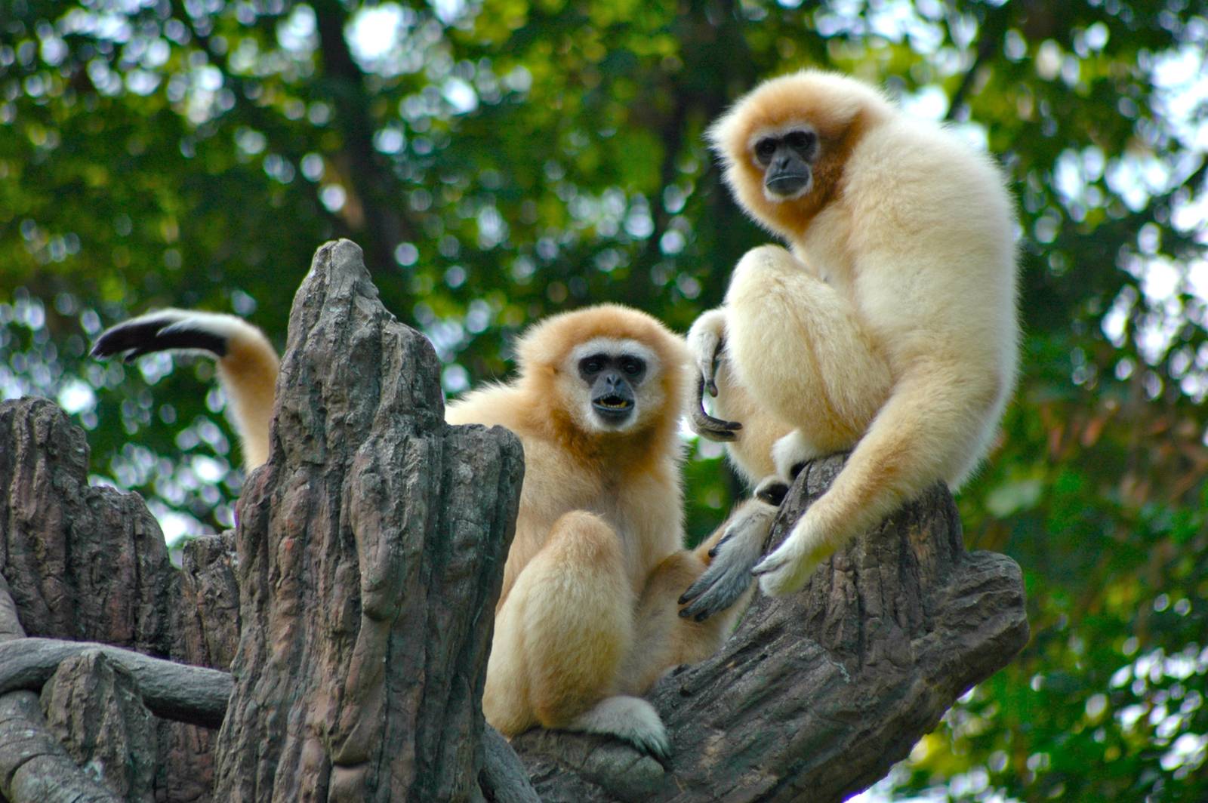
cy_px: 402
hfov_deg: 4.6
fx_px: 15087
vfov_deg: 3.0
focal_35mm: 450
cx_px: 604
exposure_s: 1/160
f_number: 5.6
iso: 200
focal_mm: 300
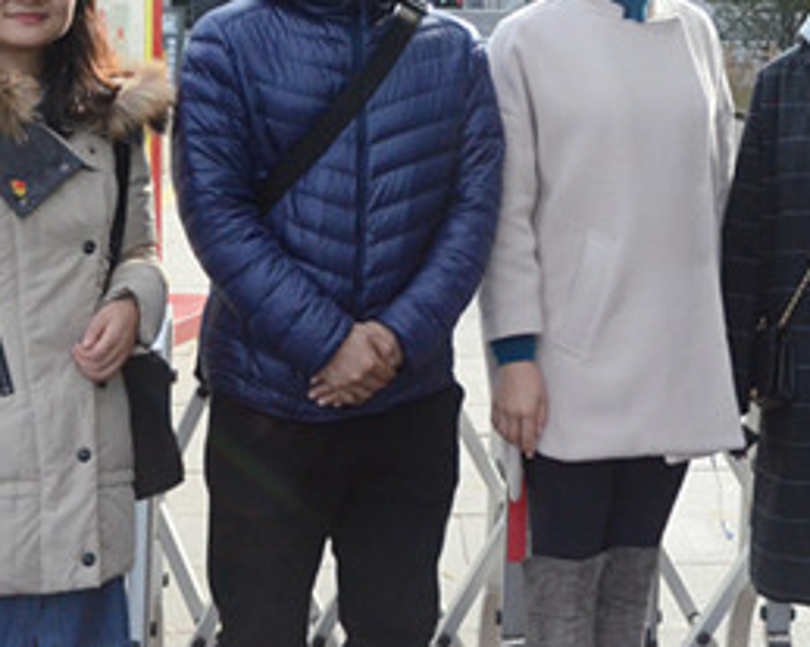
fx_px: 1869
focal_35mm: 78
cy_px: 63
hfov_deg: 24.3
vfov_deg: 19.3
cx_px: 554
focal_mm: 24
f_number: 4
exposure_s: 1/6400
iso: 2500
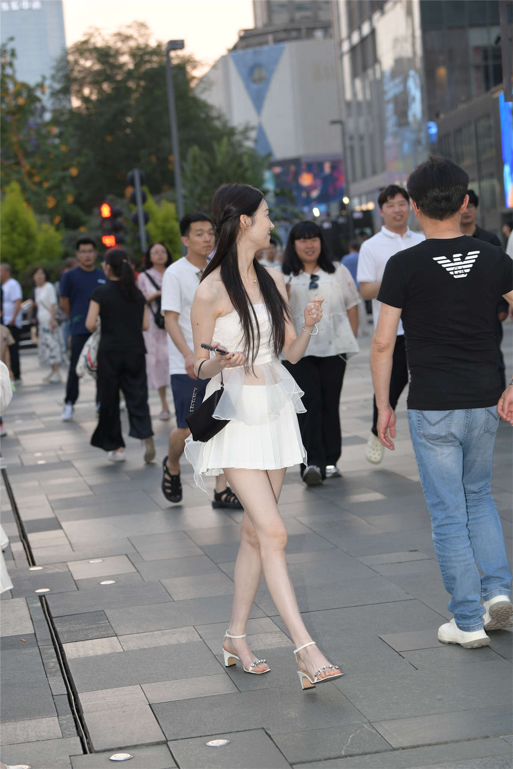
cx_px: 256
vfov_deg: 22.6
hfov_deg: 15.2
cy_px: 384
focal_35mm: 90
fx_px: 1924
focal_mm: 90
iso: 500
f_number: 4.5
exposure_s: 1/200
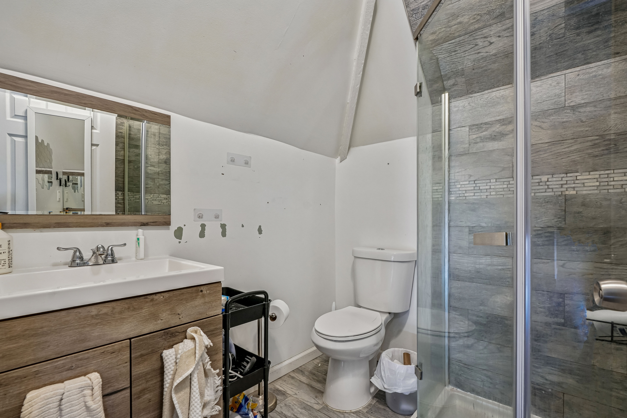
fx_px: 279
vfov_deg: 73.7
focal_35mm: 16
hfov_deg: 96.7
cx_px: 314
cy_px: 209
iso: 640
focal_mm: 16
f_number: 7.1
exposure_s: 1/40
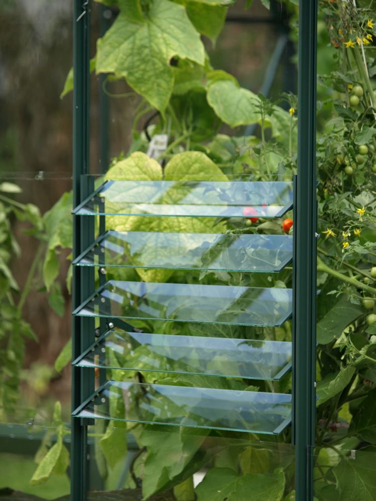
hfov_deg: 6.0
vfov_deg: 8.0
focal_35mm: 246
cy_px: 250
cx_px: 188
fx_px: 3563
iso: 100
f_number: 3.2
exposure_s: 1/250
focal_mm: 123
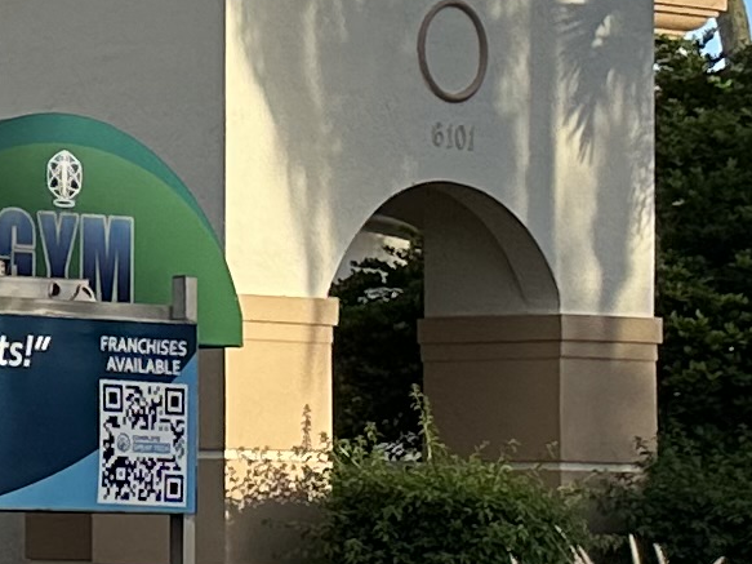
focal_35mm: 166
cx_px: -1722
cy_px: 342
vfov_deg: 8.9
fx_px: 3605
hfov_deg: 8.9
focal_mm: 6.86
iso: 80
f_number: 1.78
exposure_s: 1/2299
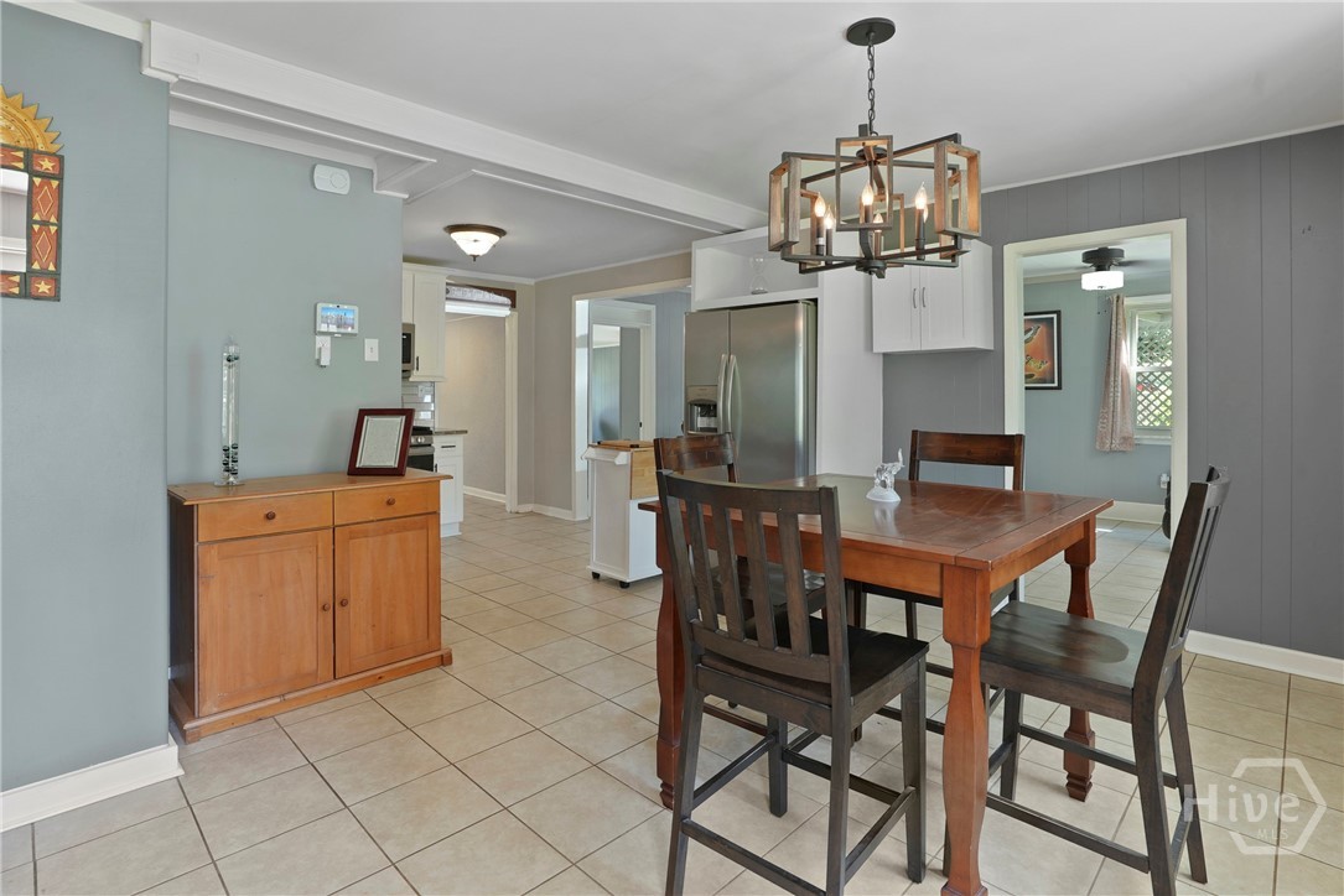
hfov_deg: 96.7
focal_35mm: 16
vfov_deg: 73.8
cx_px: 672
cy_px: 448
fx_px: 597
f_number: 9
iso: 320
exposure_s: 1
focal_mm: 16
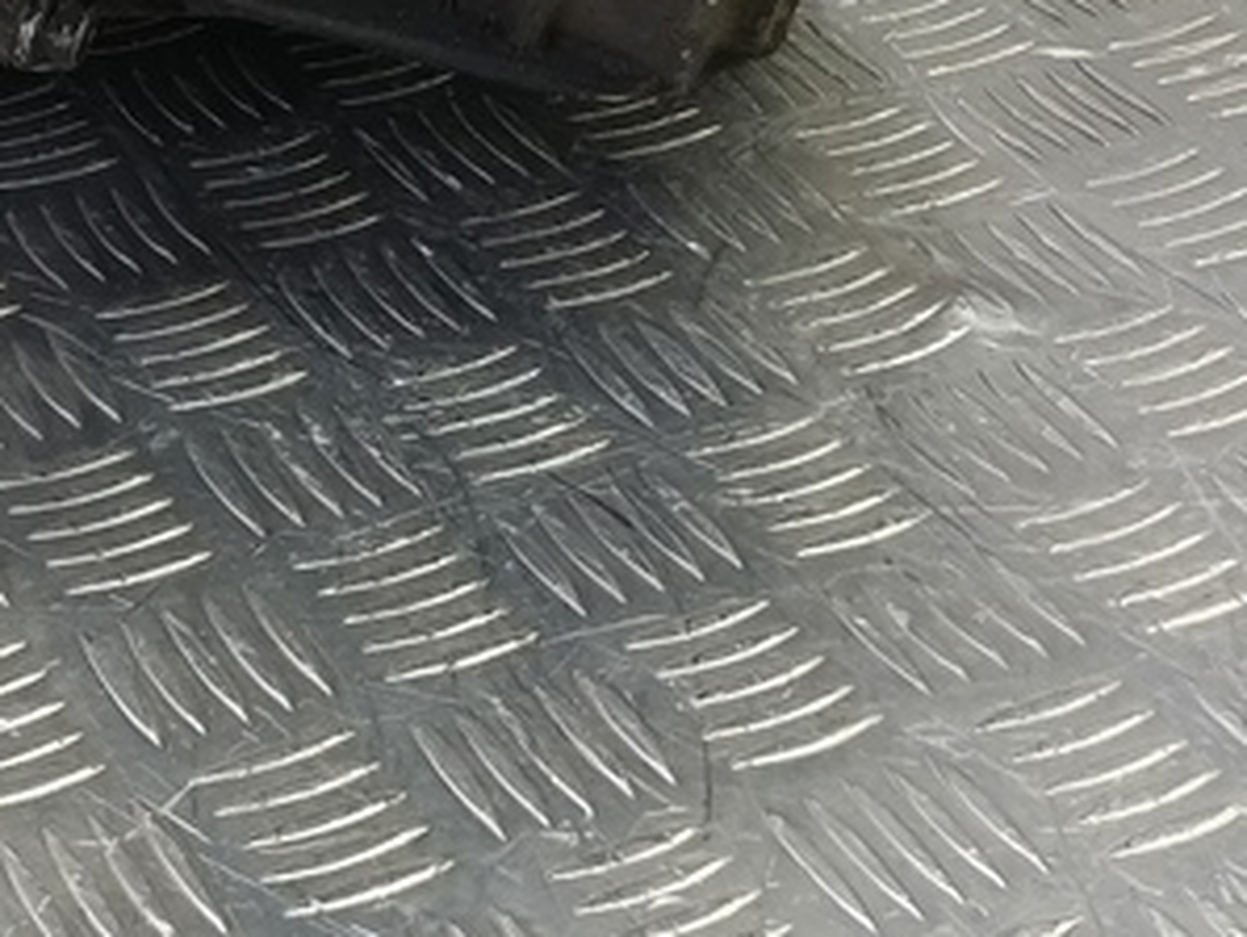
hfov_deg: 23.9
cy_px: -594
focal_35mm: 79
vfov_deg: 16.5
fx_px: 2848
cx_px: 92
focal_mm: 4.11
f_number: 1.6
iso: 185
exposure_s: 1/50
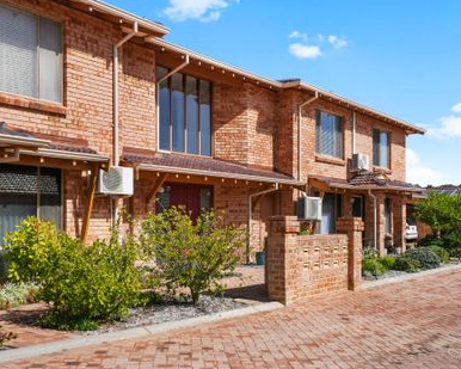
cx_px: 264
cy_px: 183
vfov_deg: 37.4
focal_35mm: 40
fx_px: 546
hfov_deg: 45.7
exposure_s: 1/200
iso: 80
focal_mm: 35
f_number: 9
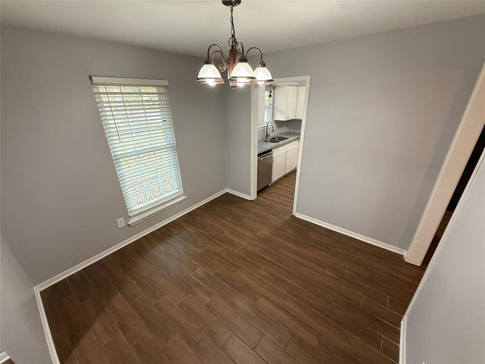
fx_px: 196
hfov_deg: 102.1
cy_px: 182
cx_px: 242
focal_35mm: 14
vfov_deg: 85.7
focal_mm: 2.22
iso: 320
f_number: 2.2
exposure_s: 1/60
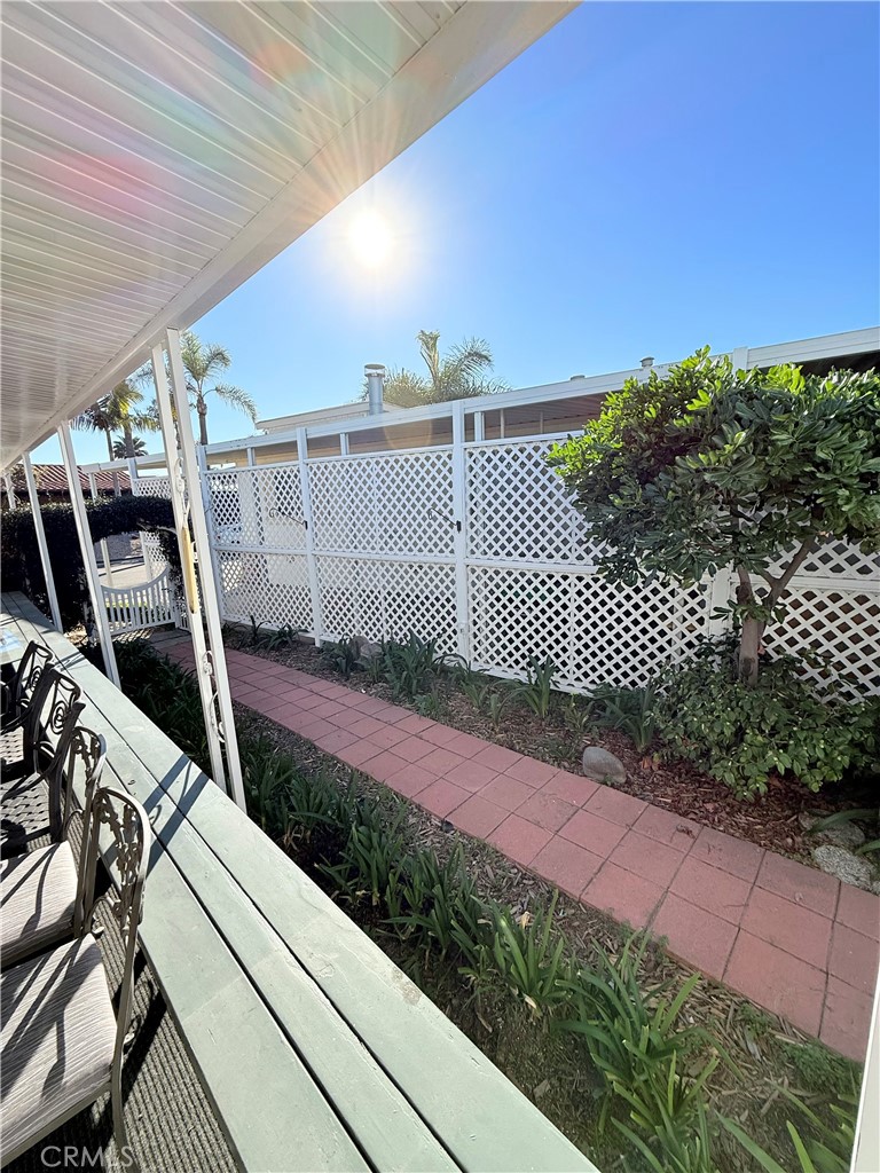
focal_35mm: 14
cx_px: 440
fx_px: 475
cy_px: 586
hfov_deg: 85.7
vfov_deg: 102.1
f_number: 2.2
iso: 64
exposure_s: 1/1259
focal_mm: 2.22
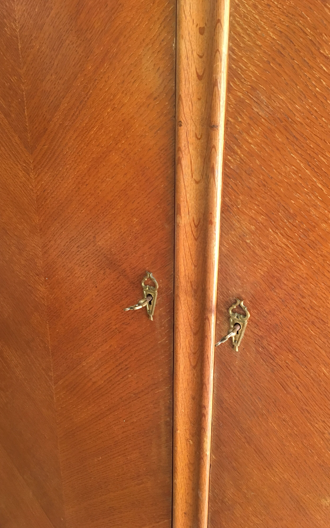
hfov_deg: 40.6
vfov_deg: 61.2
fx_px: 446
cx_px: 181
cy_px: 264
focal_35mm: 31
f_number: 2.2
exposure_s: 1/33
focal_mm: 4.15
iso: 160
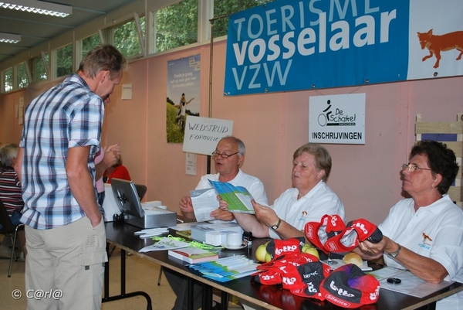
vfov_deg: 36.9
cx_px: 232
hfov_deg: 53.1
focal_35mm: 36
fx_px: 463
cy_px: 155
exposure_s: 1/60
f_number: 4.2
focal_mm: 24
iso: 200
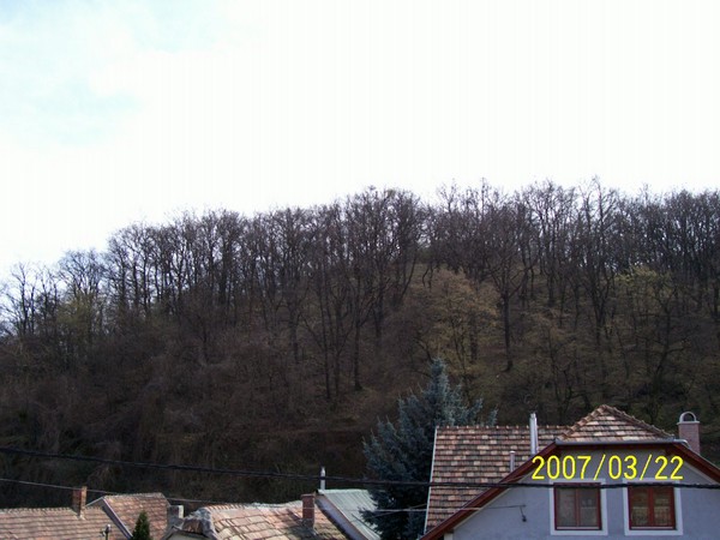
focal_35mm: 42
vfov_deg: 34.3
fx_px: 874
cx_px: 360
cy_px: 270
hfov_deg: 44.8
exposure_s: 1/589
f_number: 2.9
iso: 80
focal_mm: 7
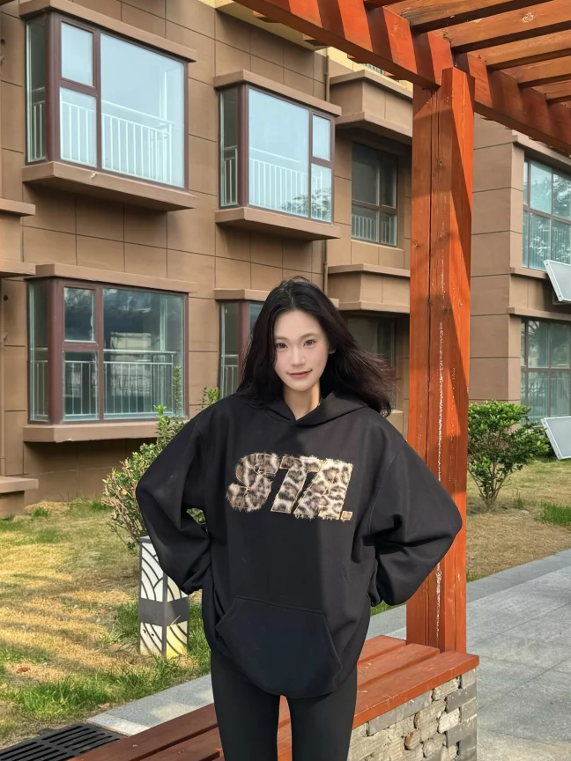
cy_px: 460
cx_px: 271
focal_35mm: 40
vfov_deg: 46.5
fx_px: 880
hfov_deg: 36.0
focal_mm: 6.86
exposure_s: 1/756
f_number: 1.78
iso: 80
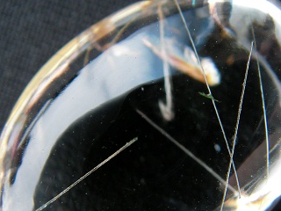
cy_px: 141
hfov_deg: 33.8
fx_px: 463
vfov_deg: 25.5
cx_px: 152
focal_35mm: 57
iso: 100
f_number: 3.3
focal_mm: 6.3
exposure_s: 1/3.8
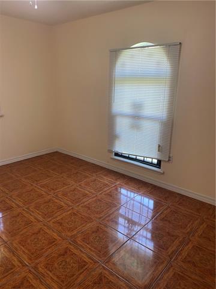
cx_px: 108
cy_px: 144
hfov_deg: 53.1
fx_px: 216
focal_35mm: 26
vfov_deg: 67.3
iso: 100
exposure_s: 1/60
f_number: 1.8
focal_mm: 4.25
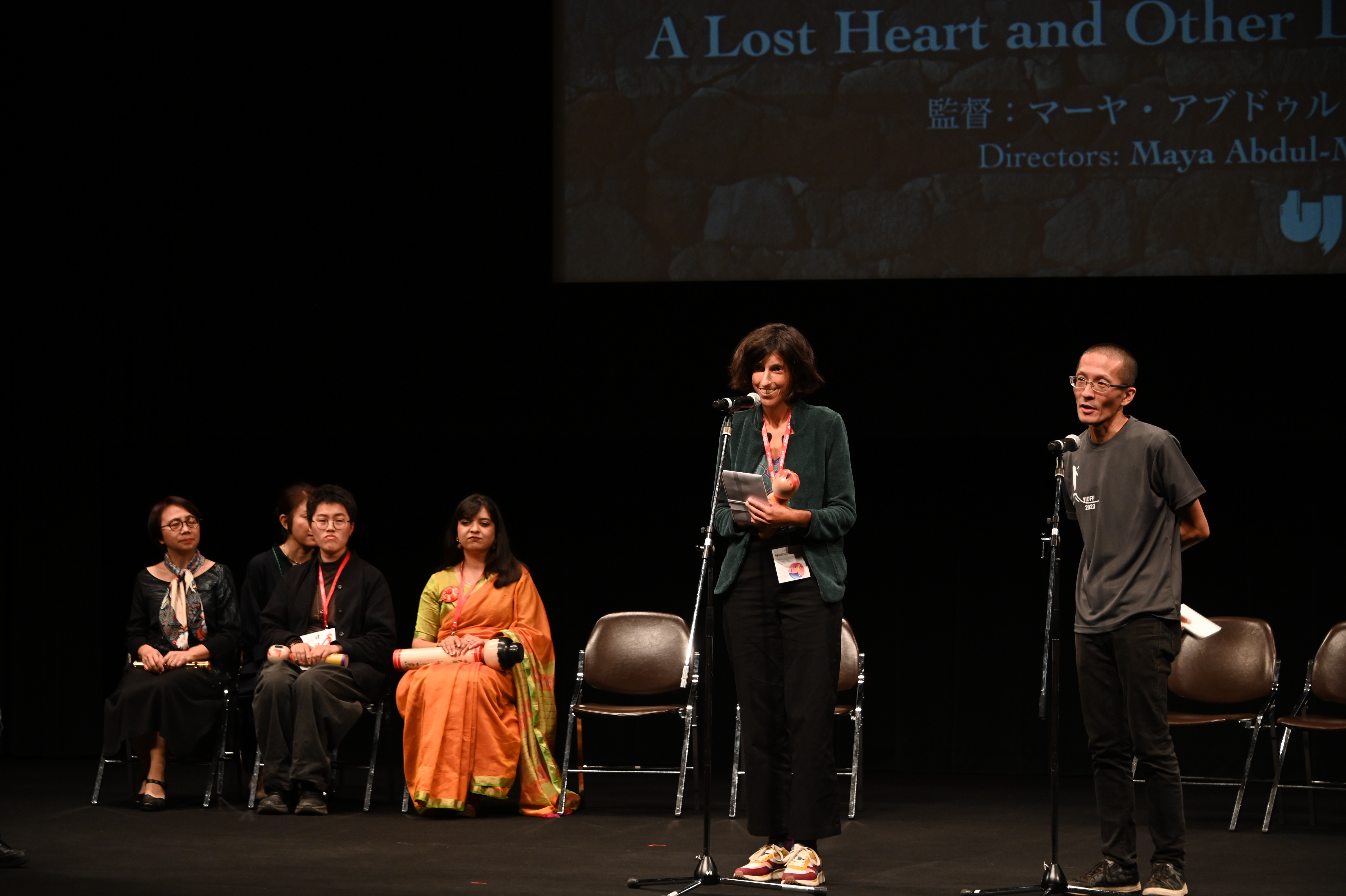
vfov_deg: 12.2
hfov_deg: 18.3
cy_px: 448
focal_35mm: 112
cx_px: 673
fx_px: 4186
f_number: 5.6
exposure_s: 1/160
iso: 2000
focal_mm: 112
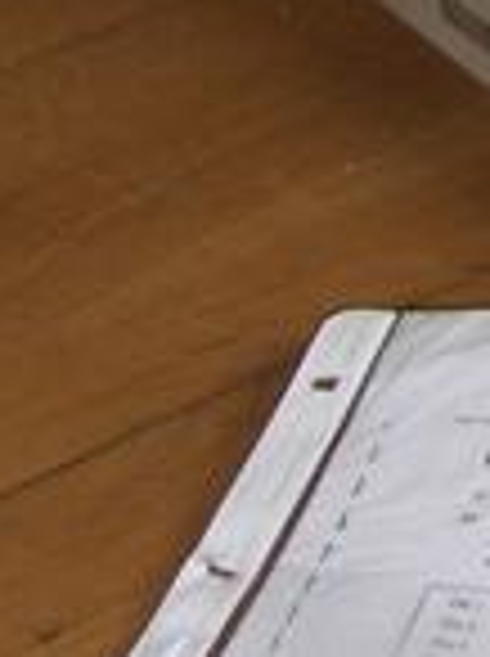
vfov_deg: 6.4
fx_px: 5717
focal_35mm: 302
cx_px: 1207
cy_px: -547
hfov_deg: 4.8
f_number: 3
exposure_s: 1/60
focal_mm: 9.2
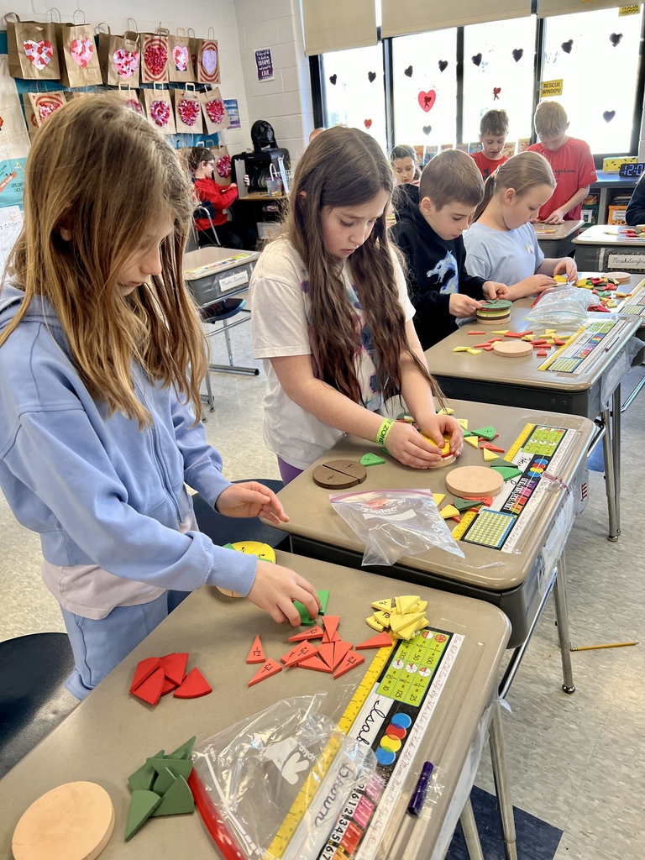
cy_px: 430
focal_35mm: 26
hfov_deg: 53.1
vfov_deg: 67.3
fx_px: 646
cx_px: 322
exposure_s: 1/120
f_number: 1.5
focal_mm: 5.7
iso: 100
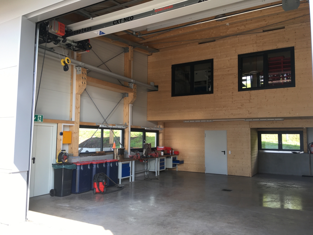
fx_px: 262
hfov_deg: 61.7
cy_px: 118
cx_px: 156
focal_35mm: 29
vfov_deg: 48.2
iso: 25
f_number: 2.2
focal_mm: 4.15
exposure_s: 1/100
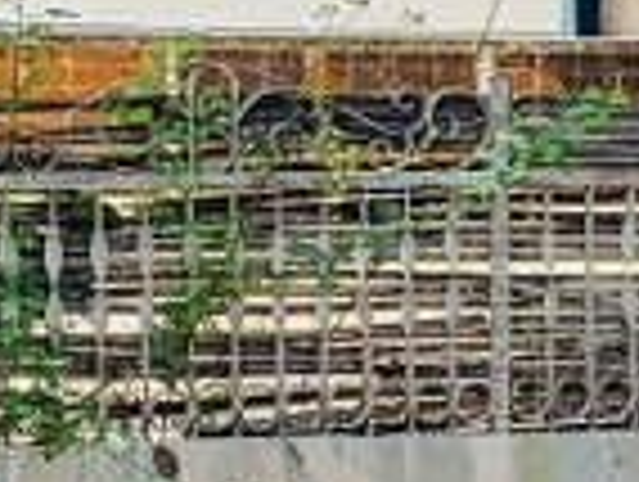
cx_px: 695
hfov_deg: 9.4
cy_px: 304
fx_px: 3846
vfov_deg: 7.2
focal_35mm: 208
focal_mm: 4.25
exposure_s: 1/1700
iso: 25
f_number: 1.8
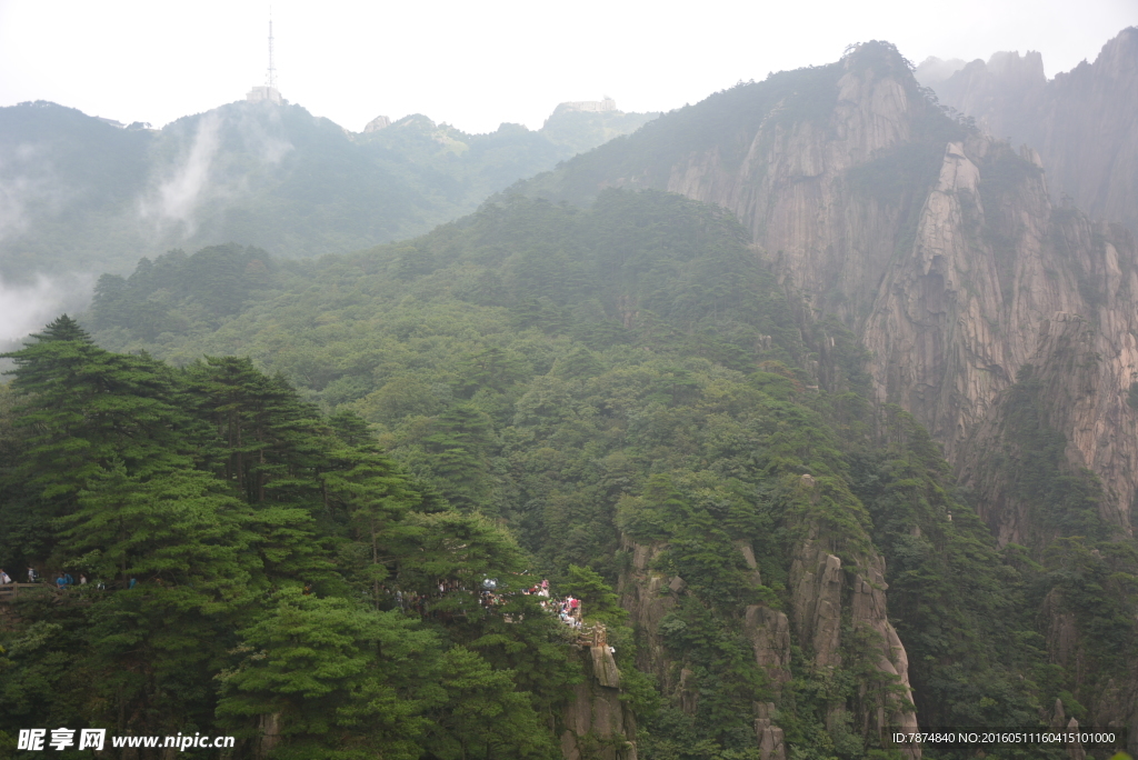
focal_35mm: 33
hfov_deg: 57.2
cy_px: 380
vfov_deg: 40.0
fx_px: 1044
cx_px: 569
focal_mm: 22
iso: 100
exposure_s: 1/200
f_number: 3.8
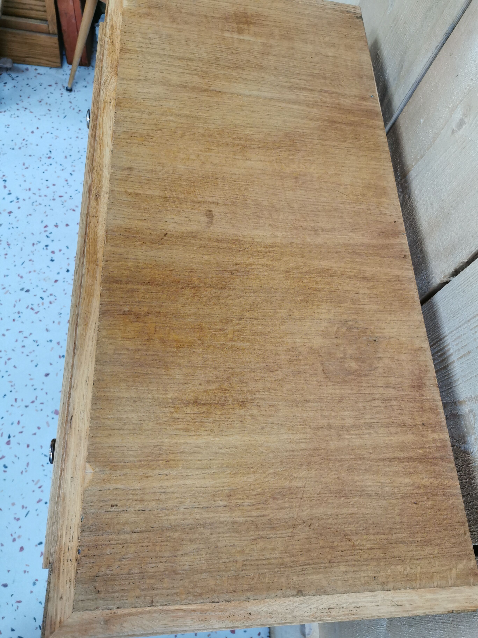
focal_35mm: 27
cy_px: 319
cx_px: 239
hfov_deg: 51.4
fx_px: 497
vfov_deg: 65.3
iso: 125
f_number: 1.8
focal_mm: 5.58
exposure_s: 1/100
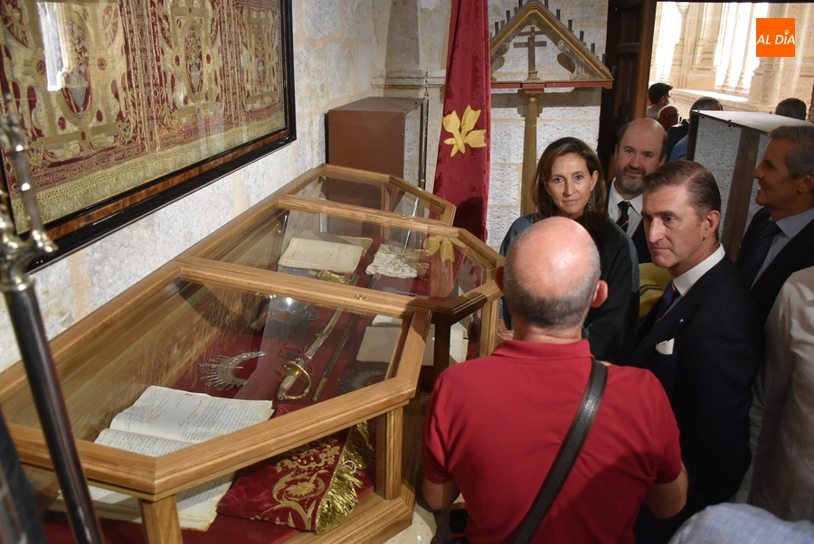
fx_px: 611
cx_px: 407
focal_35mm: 27
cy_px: 272
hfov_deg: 67.3
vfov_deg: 48.0
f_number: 3.5
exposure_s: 1/60
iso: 1800
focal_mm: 18
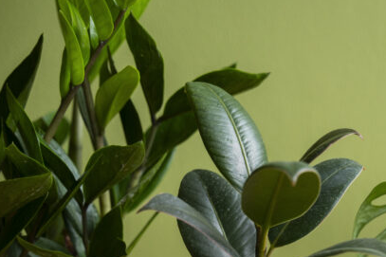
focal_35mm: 151
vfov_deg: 9.0
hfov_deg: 13.5
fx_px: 1618
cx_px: 301
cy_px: 282
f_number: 2.8
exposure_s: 1/250
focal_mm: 60
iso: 800
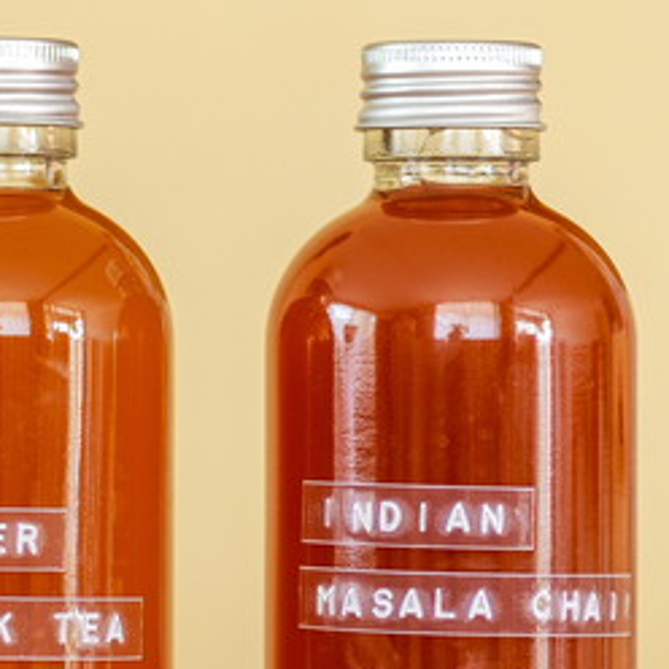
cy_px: 452
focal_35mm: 247
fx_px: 5401
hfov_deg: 7.0
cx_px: -232
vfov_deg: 7.1
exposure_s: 1/20
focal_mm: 60
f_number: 3.5
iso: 100
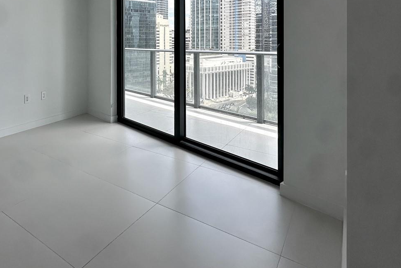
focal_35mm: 24
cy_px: 44
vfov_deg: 49.2
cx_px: 111
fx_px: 267
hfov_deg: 69.9
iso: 40
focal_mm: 2.22
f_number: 2.2
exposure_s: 1/615
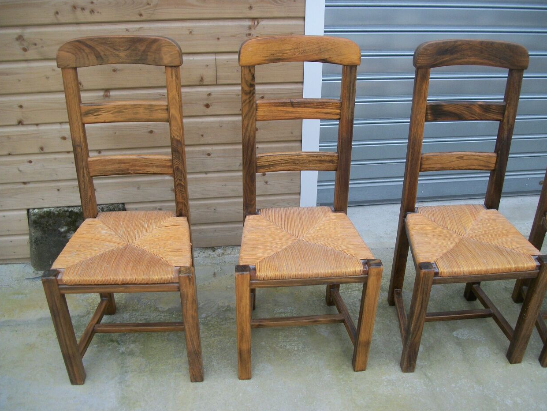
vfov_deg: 43.0
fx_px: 522
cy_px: 208
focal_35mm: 33
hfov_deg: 55.3
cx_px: 277
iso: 80
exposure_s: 1/80
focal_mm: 5.7
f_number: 2.9
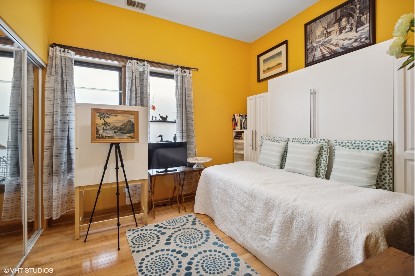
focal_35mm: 15
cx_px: 208
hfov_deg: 100.4
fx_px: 173
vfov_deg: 77.2
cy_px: 138
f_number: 11
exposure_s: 1/1.67
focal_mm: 10
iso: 100
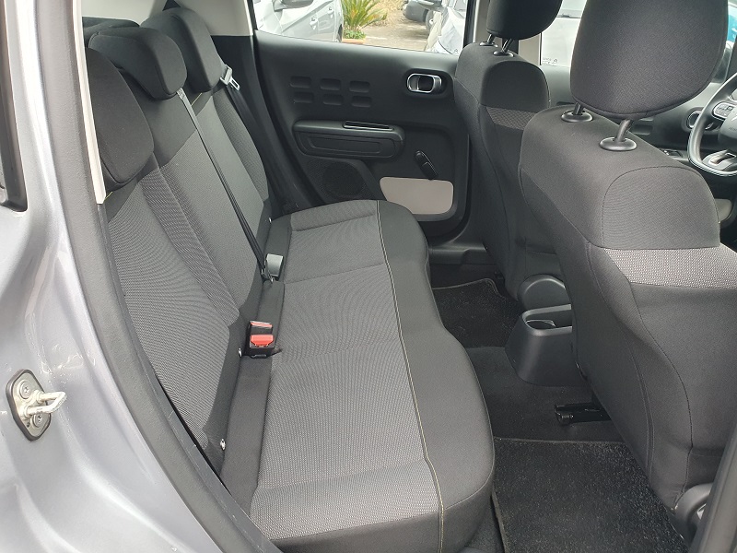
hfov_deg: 67.3
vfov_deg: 53.1
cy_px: 276
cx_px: 368
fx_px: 554
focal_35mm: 26
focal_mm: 4.32
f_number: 2.4
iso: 125
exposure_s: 1/100
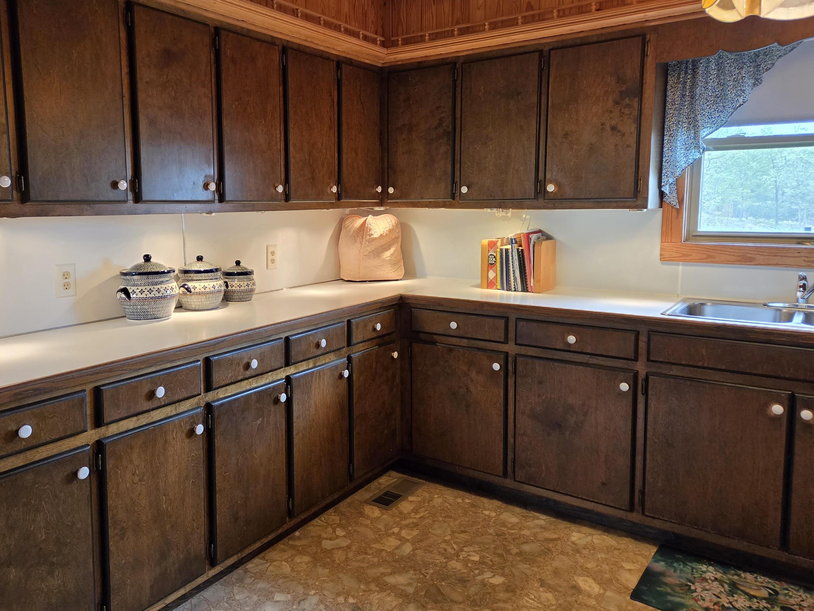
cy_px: 276
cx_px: 341
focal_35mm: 27
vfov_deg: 51.3
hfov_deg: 64.9
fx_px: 635
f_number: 1.8
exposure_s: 1/120
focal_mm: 5.4
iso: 400
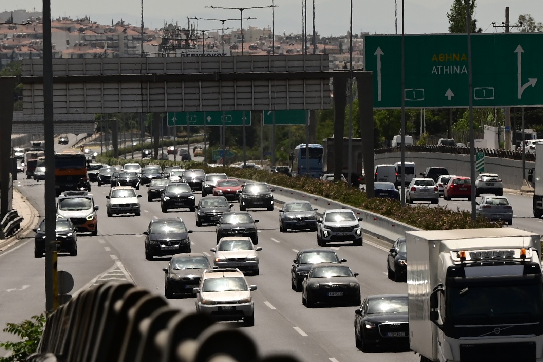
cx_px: 272
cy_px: 181
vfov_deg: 11.4
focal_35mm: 120
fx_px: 1810
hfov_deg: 17.1
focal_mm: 120
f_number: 7.1
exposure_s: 1/1000
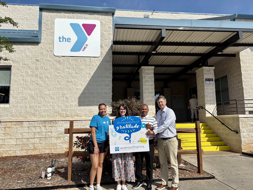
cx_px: 126
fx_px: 190
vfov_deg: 53.1
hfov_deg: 67.3
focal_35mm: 26
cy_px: 95
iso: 50
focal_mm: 5.96
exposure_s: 1/4950
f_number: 1.6
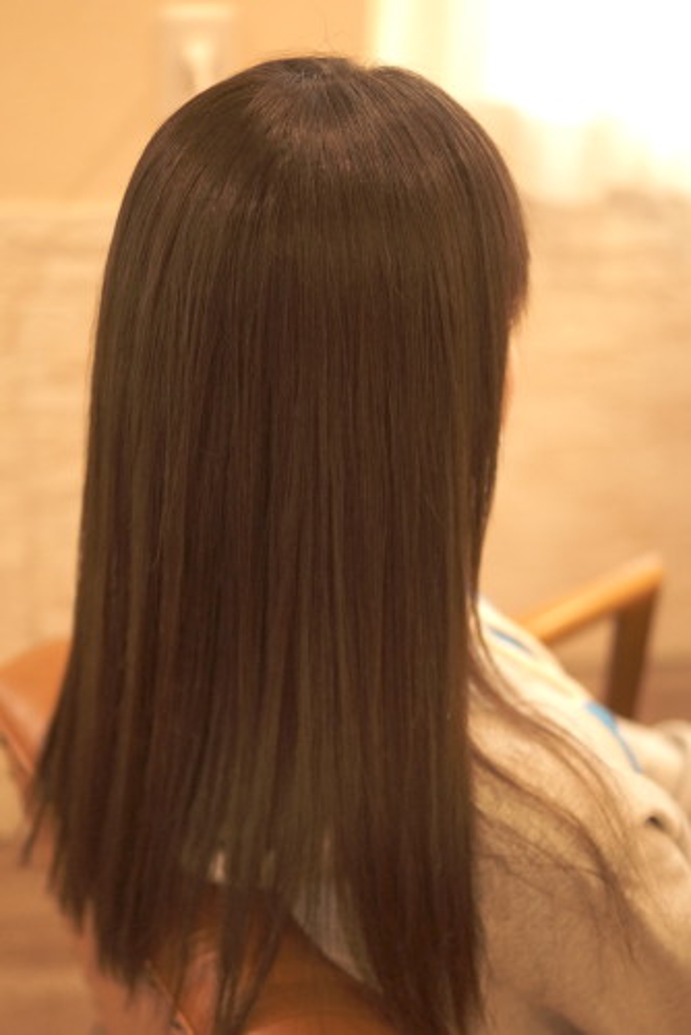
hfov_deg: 25.8
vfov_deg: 37.8
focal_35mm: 52
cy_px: 518
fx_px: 1509
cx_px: 346
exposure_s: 1/800
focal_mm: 35
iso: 800
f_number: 1.8
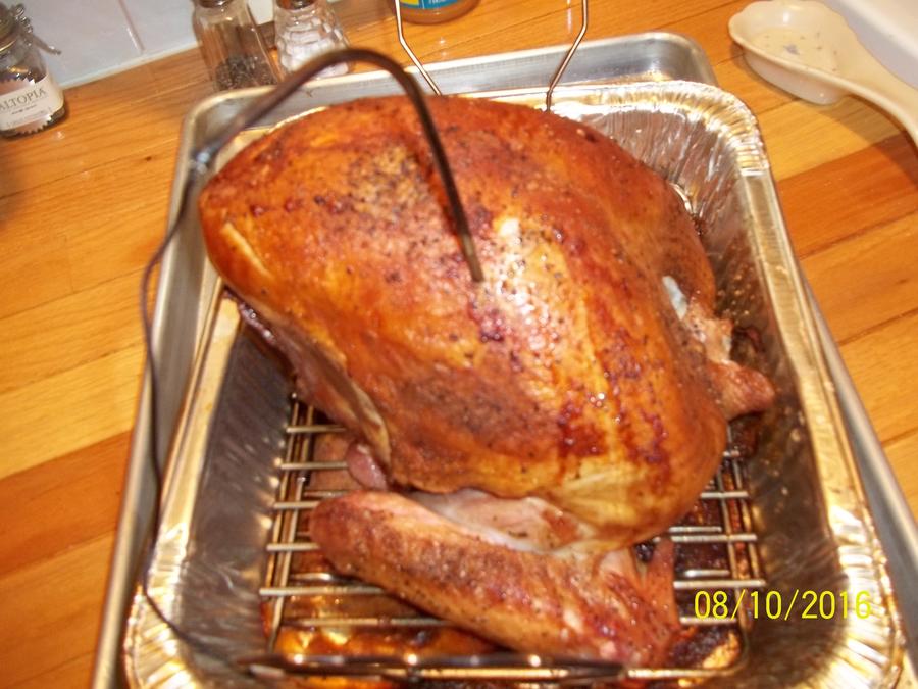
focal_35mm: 32
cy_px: 344
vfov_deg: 44.2
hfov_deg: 56.8
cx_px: 459
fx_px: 849
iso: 160
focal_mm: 5.7
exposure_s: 1/30
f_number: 2.9
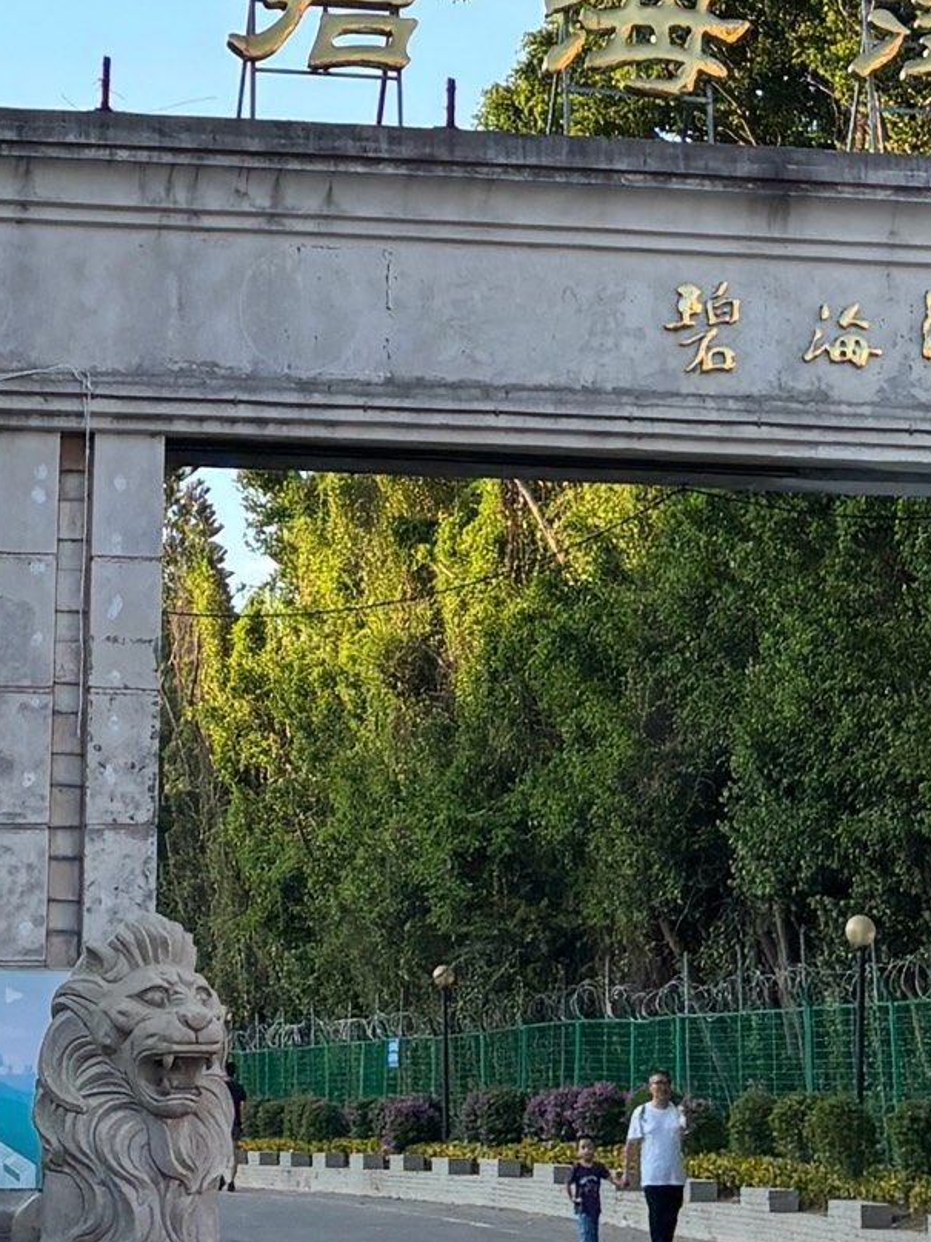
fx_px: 3157
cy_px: -512
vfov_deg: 19.8
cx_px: 1014
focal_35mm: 88
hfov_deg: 16.3
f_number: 1.6
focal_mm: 5.96
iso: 50
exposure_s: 1/1178
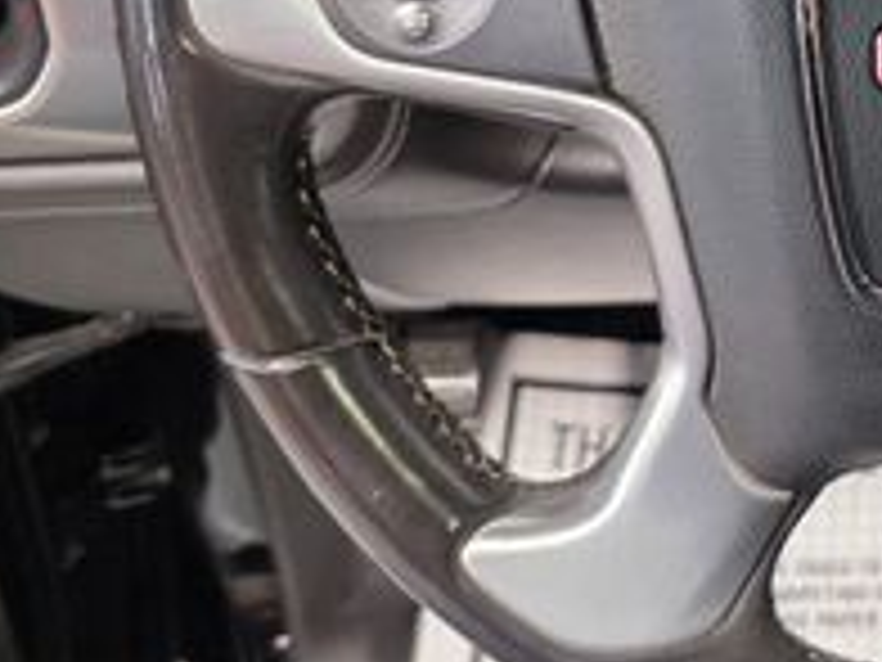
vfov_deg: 19.0
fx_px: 1911
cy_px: -14
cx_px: 1130
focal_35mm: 75
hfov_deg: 23.2
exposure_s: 1/120
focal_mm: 6.3
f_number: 1.7
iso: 500
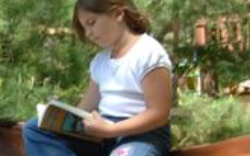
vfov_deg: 8.5
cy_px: 157
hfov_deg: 13.2
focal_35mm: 154
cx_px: -62
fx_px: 1049
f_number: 4
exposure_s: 1/125
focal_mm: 26
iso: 100
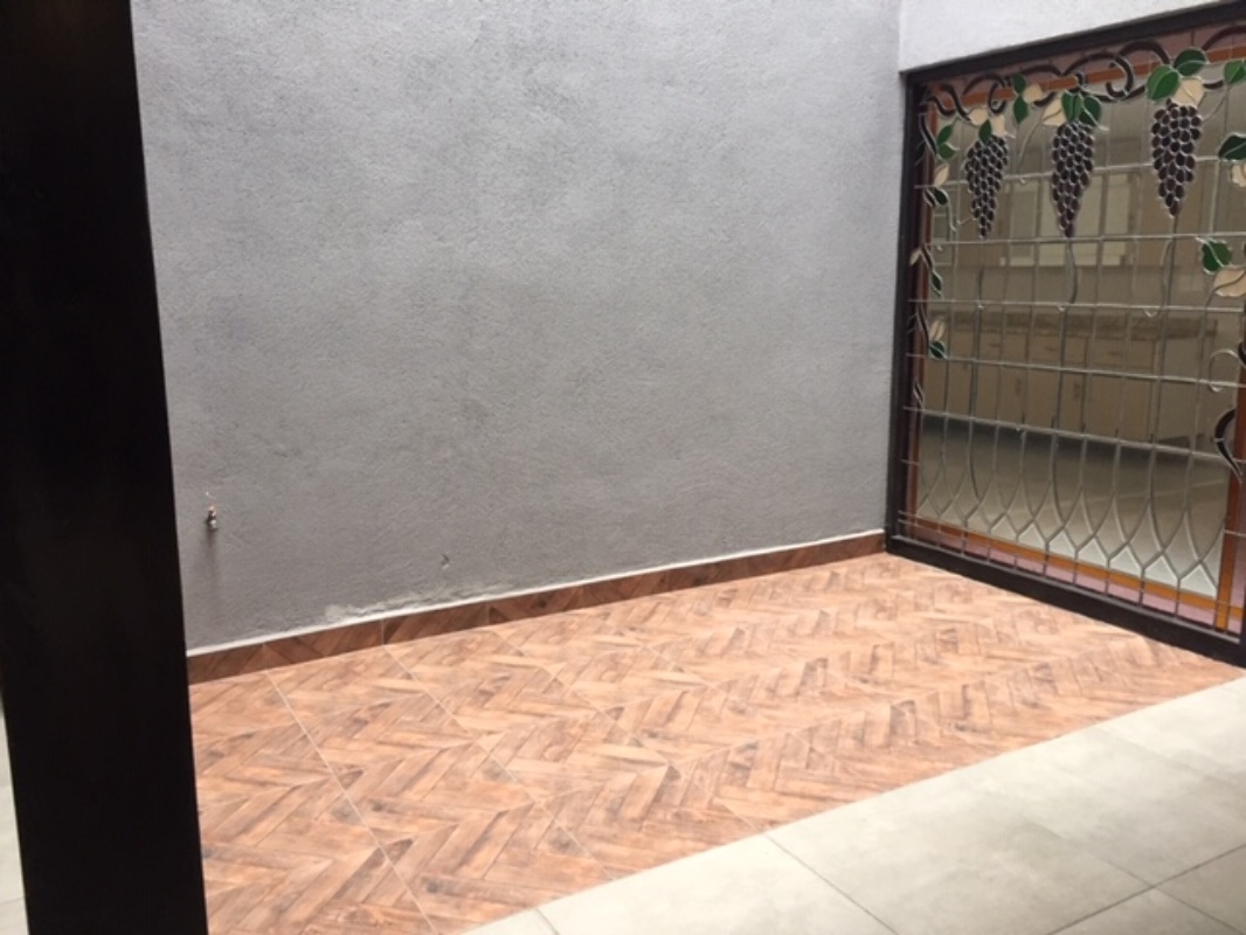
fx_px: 1044
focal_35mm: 29
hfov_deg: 61.6
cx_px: 623
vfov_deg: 48.2
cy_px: 468
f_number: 2.2
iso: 100
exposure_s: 1/30
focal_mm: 4.15
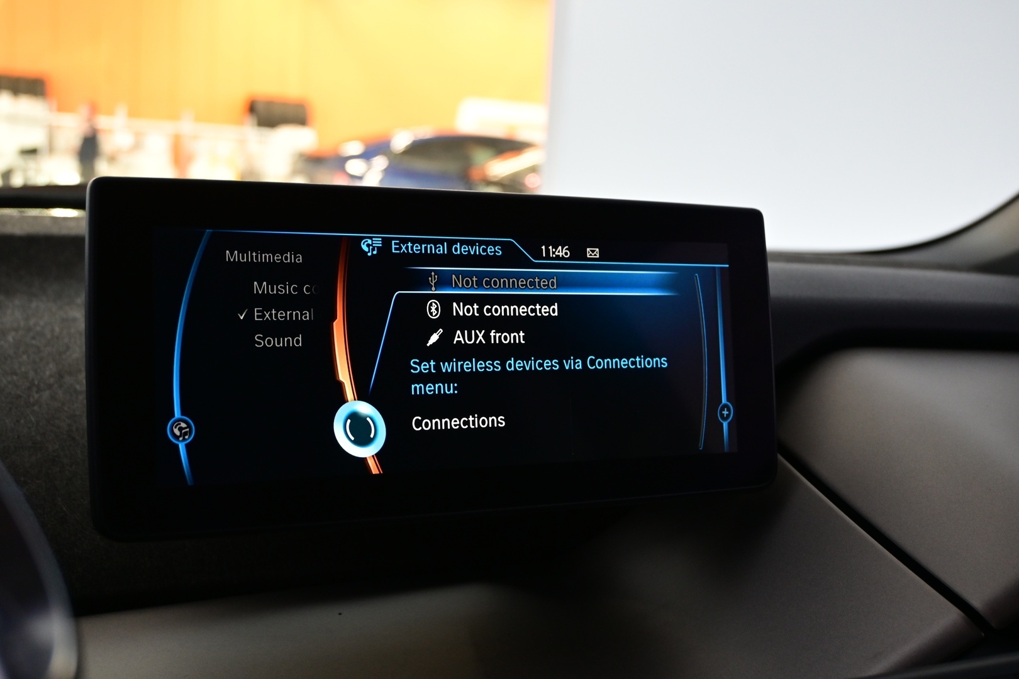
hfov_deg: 52.2
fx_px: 1040
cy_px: 340
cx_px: 510
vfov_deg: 36.2
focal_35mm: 37
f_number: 4.2
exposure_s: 1/40
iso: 900
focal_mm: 24.5
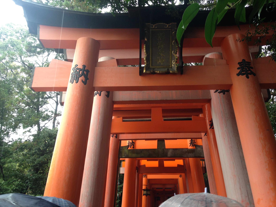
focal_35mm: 33
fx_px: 263
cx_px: 138
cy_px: 104
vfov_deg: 42.9
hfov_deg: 55.4
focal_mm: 4.12
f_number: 2.4
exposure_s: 1/24
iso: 50
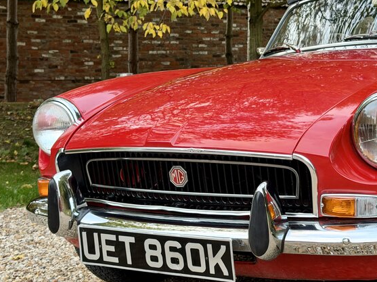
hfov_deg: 27.9
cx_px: 266
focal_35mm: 69
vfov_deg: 21.2
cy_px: 188
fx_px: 751
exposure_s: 1/60
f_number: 1.78
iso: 160
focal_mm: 6.76
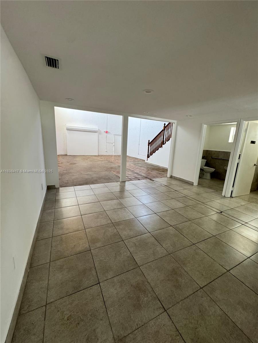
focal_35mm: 14
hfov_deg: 85.7
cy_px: 172
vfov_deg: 102.1
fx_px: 139
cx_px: 129
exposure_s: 1/60
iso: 400
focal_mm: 2.22
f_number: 2.2
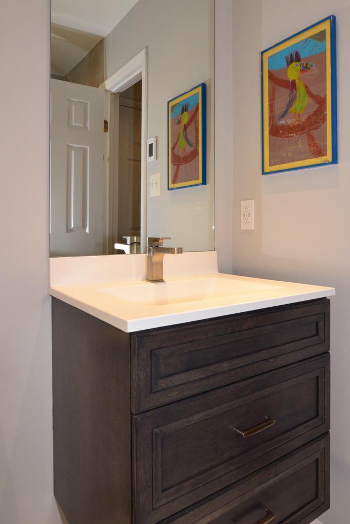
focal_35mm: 25
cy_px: 229
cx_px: 212
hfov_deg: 51.0
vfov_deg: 71.2
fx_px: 364
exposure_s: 1/100
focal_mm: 16
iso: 1600
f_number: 7.1
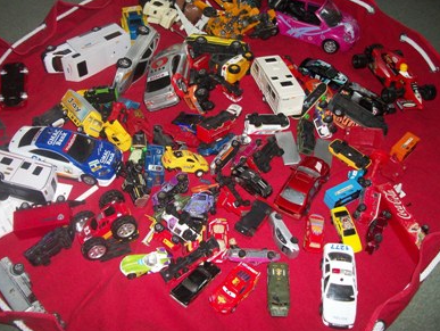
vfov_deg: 38.7
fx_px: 471
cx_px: 208
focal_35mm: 37
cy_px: 146
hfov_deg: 50.1
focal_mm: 5.7
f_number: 2.9
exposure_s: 1/125
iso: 250
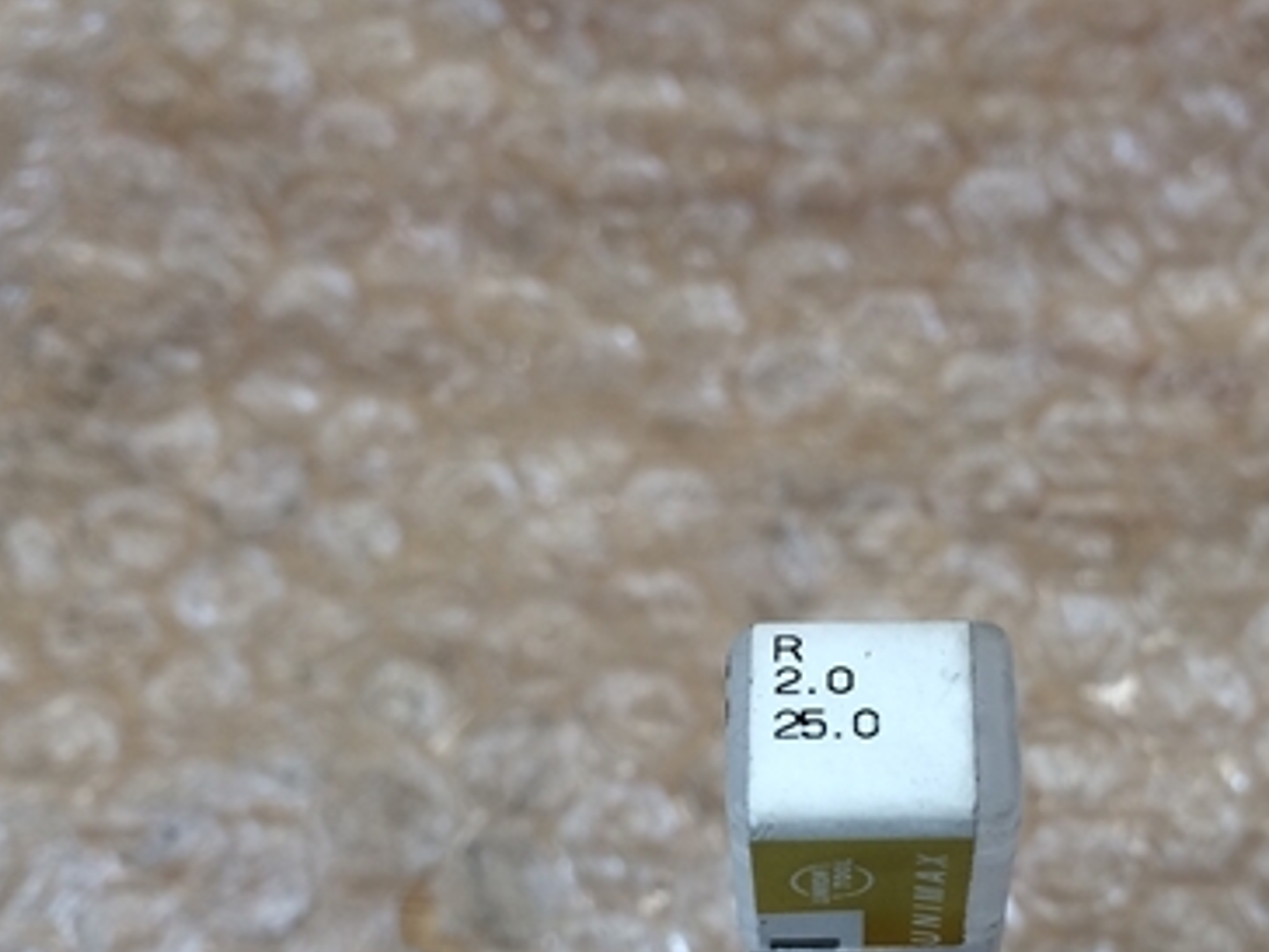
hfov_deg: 37.1
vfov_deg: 28.1
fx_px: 1870
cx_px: 840
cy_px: 739
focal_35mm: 51
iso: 40
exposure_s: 1/30
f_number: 2.2
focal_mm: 4.15
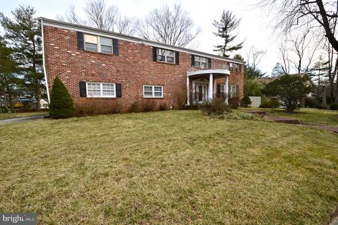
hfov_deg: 100.4
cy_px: 112
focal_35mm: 15
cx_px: 169
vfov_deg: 77.3
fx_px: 141
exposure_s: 1/125
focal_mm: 10
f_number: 5.6
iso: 200
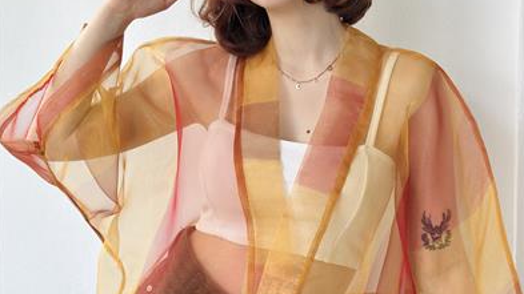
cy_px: 106
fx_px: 986
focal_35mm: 71
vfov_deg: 17.0
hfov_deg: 29.7
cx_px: 261
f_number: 1.78
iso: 80
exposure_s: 1/250
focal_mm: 6.86
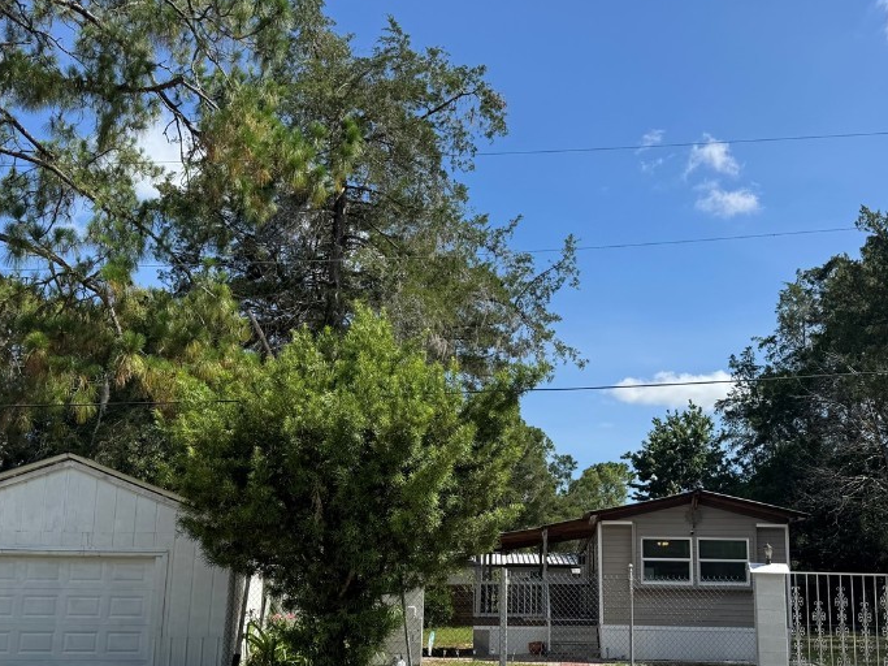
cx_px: 527
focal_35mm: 36
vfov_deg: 39.2
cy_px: 438
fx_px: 923
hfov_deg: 51.1
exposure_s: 1/4310
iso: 80
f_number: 1.78
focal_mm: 6.76
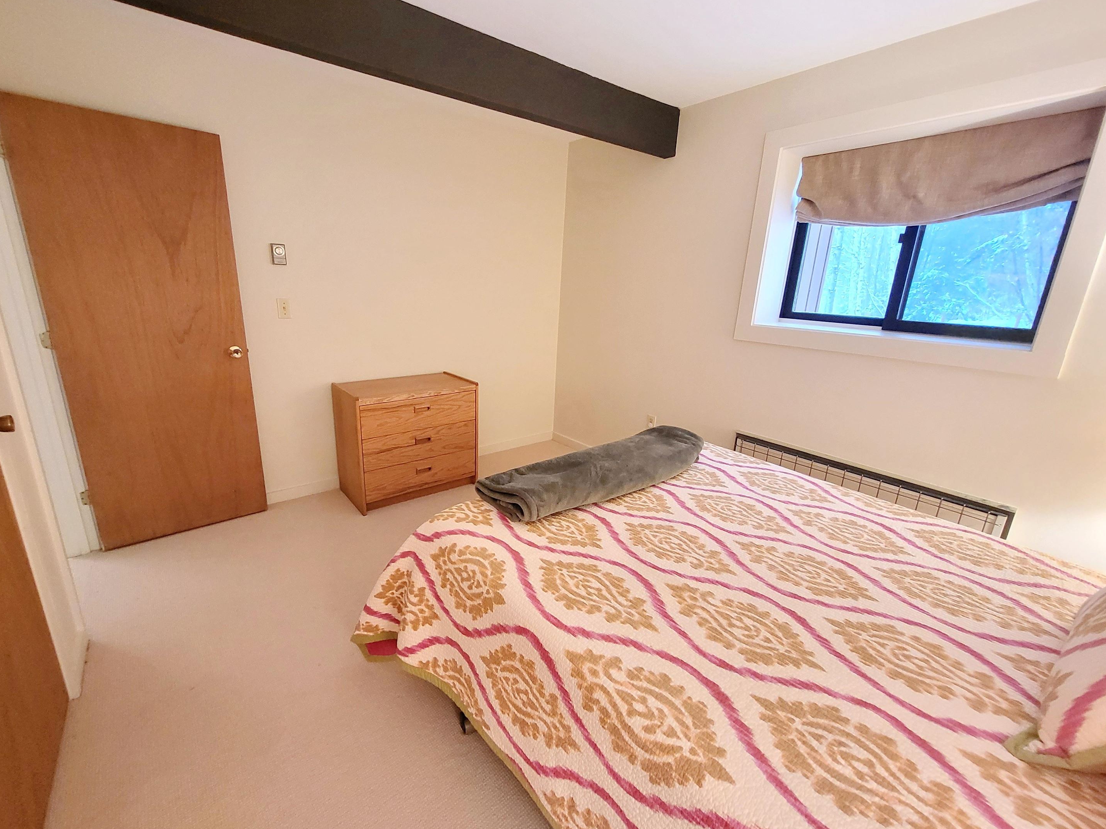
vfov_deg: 85.7
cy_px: 418
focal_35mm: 14
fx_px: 447
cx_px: 538
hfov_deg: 102.0
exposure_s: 1/24
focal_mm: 1.74
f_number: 2.2
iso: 640
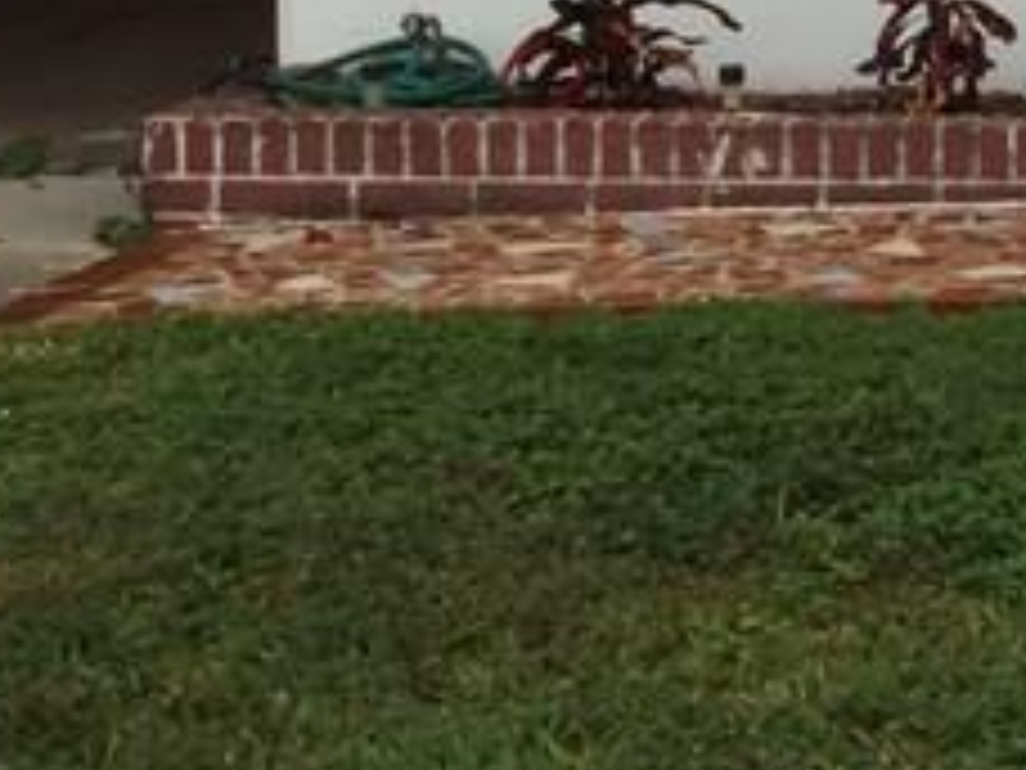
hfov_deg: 12.9
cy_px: -239
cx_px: 1809
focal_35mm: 139
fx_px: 4120
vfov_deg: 10.4
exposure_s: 1/157
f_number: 2.4
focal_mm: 3.3
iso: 25
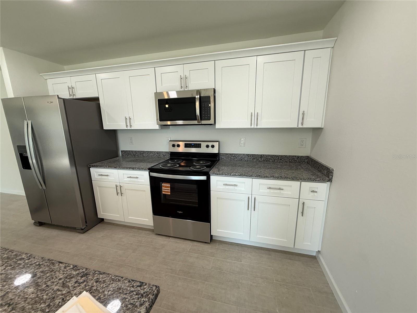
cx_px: 208
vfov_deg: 85.7
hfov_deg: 102.1
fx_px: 169
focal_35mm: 14
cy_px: 156
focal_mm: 2.22
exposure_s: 1/120
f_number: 2.2
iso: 100
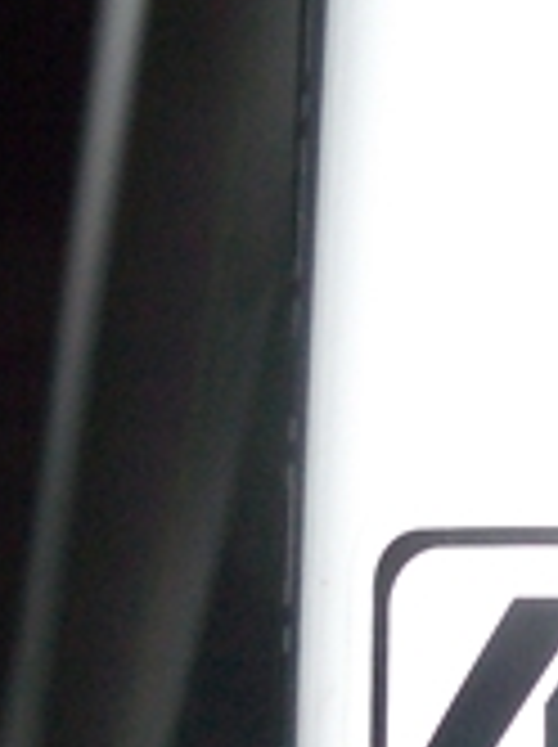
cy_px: 720
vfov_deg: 14.4
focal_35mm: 135
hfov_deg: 10.7
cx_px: 720
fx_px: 2909
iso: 100
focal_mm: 5.8
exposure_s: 1/60
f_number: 4.3
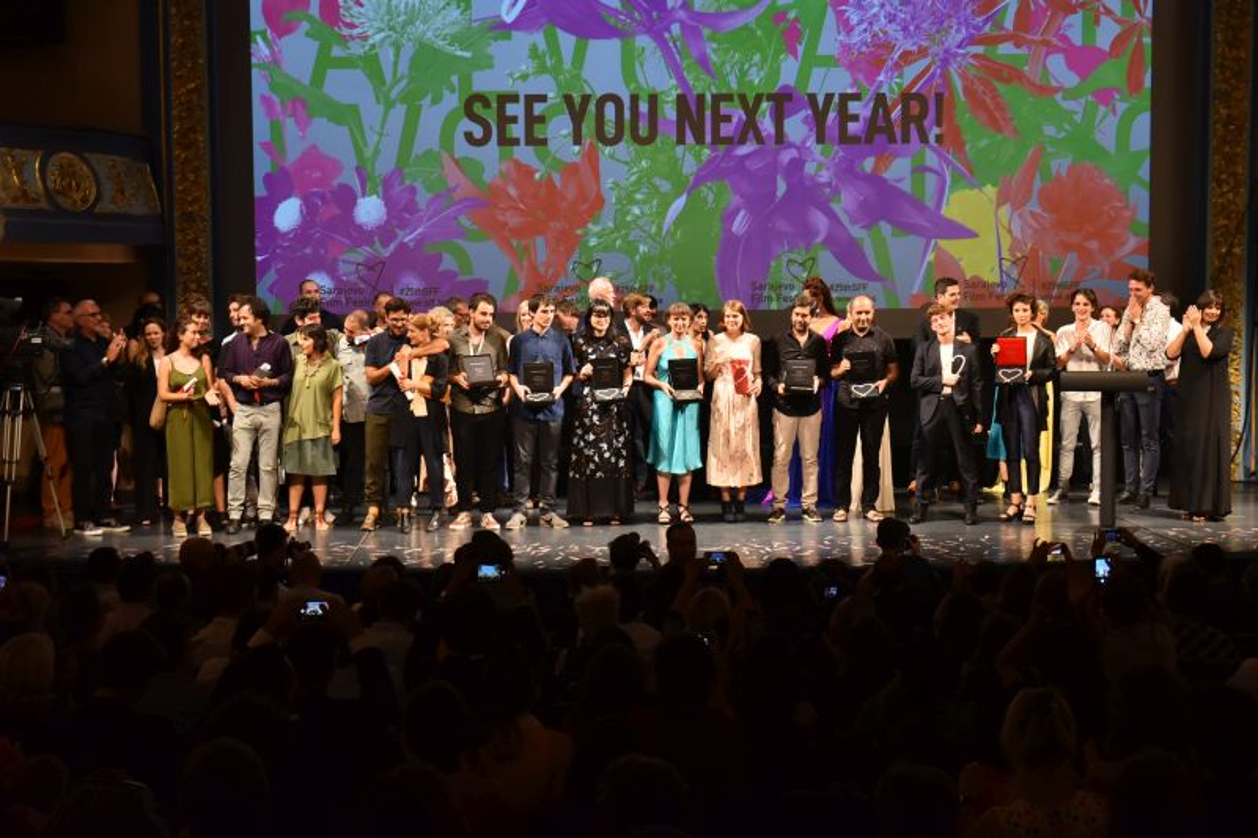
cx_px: 629
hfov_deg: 38.2
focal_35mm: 52
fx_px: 1817
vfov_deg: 26.0
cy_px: 419
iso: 1600
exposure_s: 1/100
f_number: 6.3
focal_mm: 52
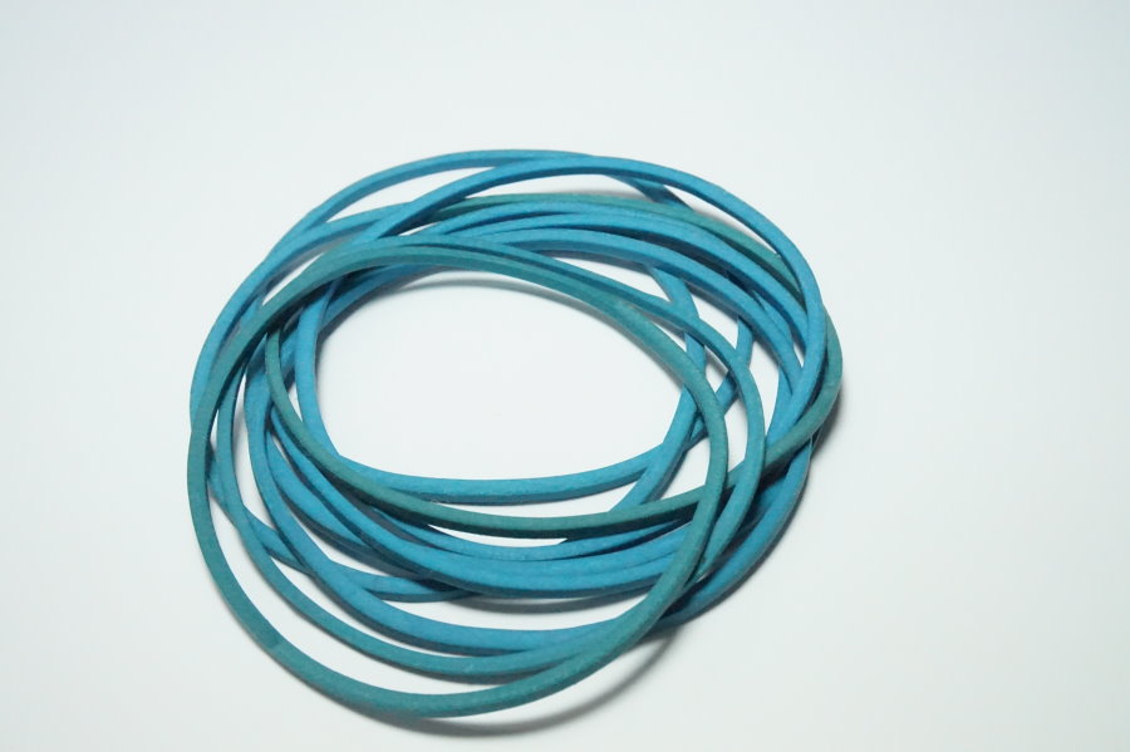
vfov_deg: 30.8
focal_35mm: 44
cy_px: 376
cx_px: 565
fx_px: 1365
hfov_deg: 45.0
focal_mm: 29
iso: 8000
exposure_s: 1/400
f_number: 14
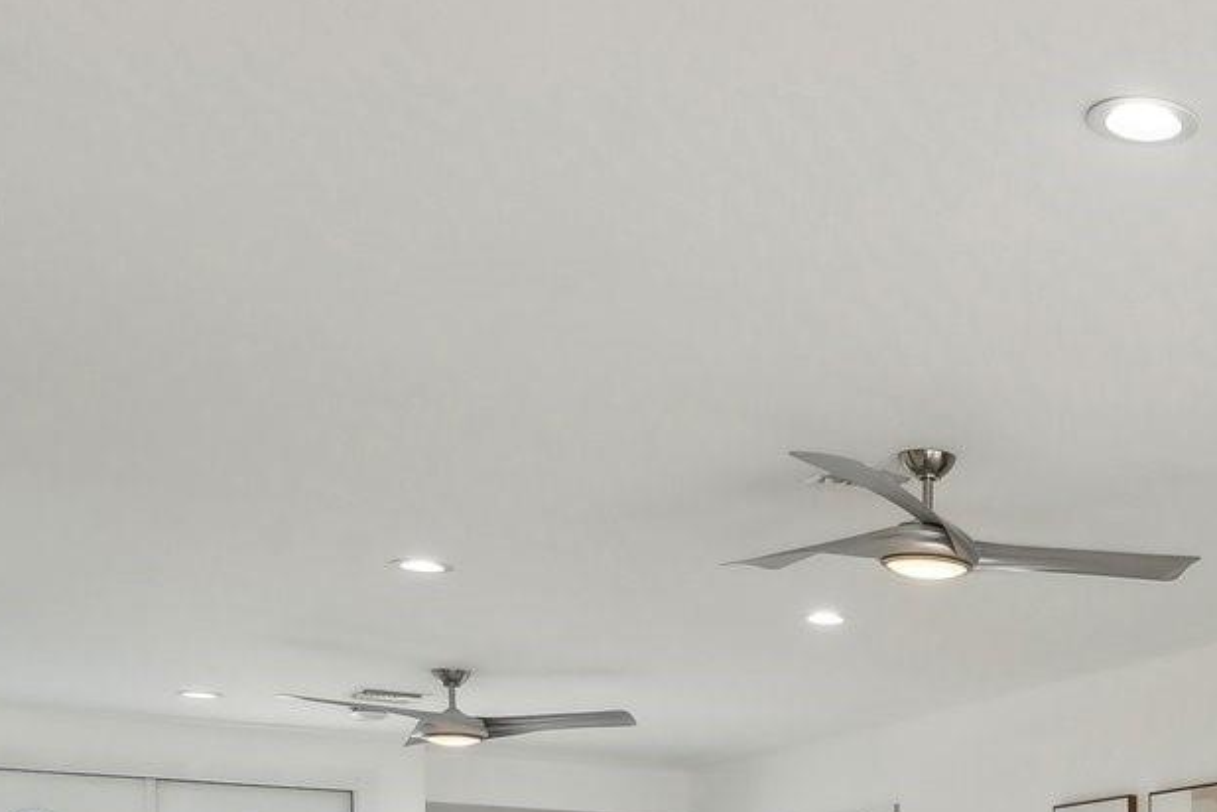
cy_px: 1113
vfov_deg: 22.3
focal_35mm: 53
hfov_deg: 31.5
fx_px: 1792
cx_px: 1455
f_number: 10
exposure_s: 1/30
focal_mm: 16
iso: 400
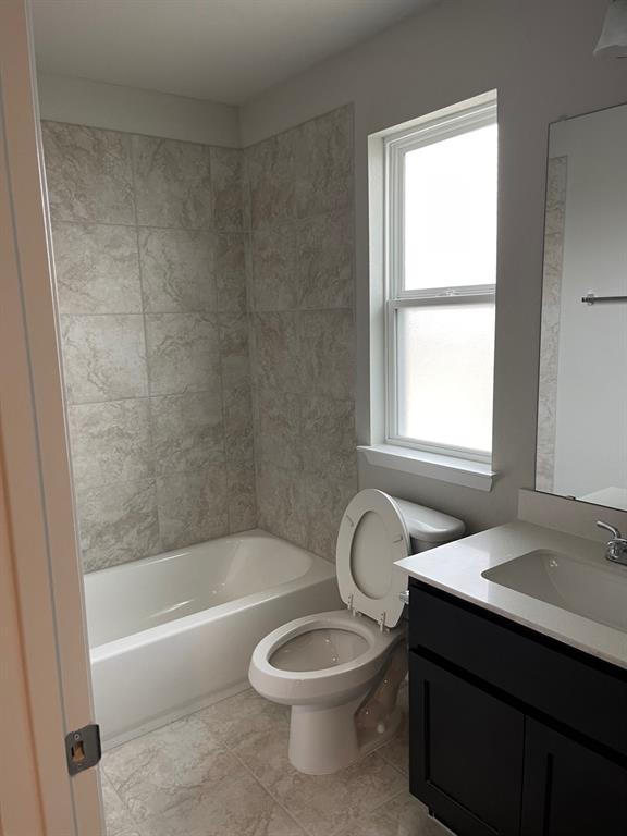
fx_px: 628
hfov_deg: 53.1
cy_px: 418
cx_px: 314
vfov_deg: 67.3
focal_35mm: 26
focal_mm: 5.1
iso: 80
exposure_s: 1/60
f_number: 1.6
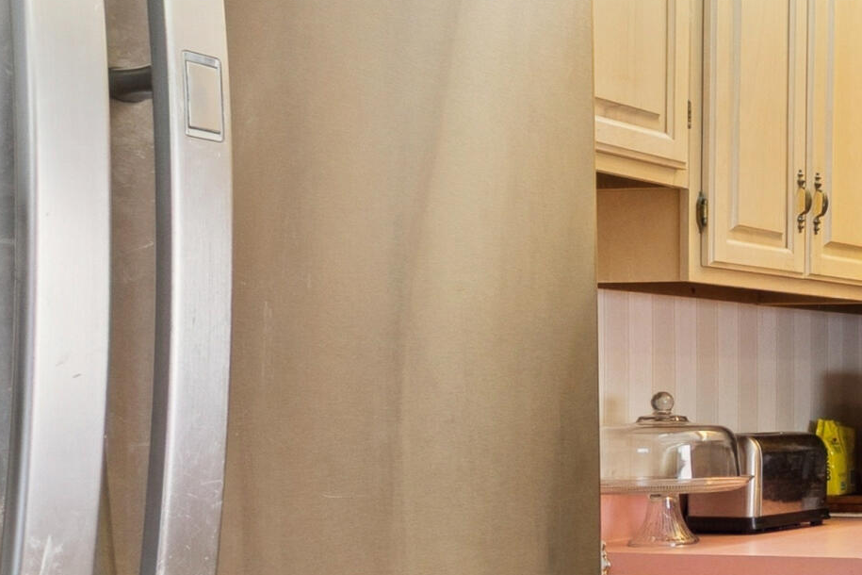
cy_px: 340
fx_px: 1413
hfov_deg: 25.0
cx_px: 1326
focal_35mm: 59
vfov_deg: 23.0
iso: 100
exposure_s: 1/13
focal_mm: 12.2
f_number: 8
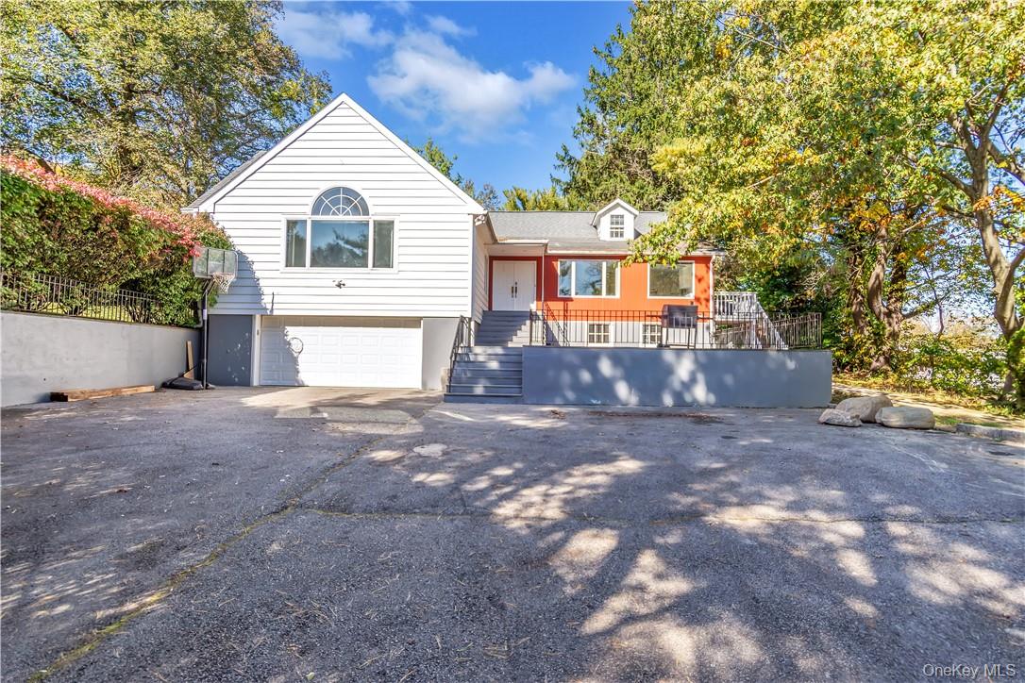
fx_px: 512
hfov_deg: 90.0
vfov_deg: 67.4
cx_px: 512
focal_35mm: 18
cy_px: 342
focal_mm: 12
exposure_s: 1/125
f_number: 8
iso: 100
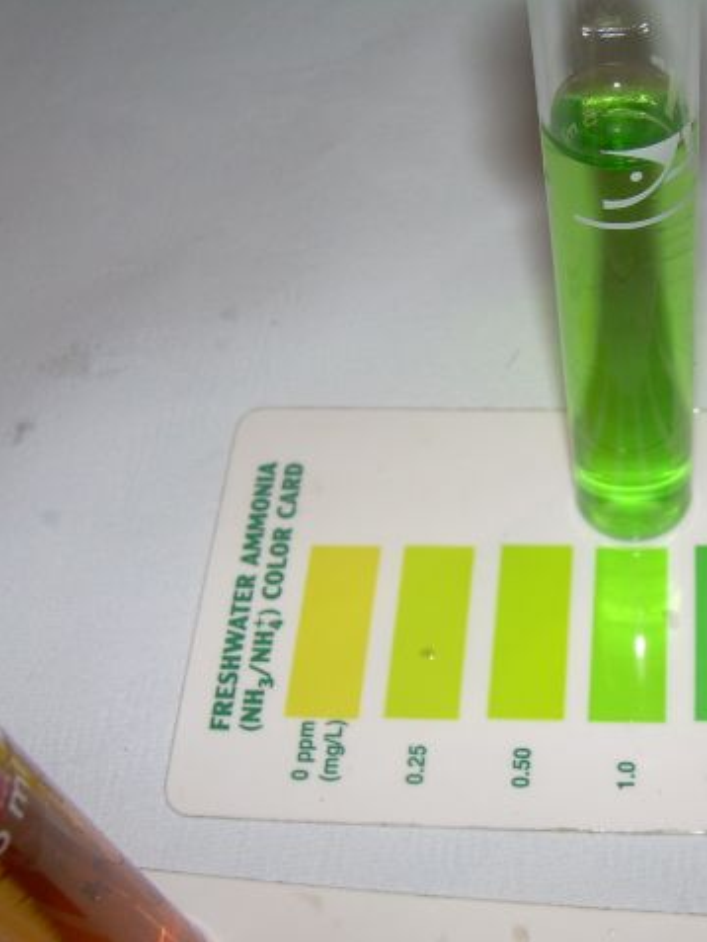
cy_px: 470
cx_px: 535
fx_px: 1388
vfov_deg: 37.5
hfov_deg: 28.1
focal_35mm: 51
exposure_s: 1/60
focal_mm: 6.3
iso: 50
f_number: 4.6
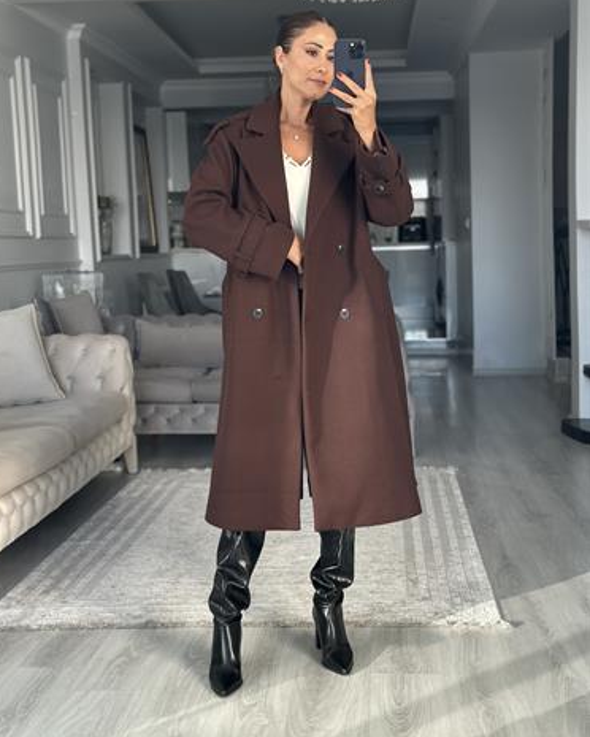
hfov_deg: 29.7
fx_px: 1113
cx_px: 290
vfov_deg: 36.6
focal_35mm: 51
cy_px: 342
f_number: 1.78
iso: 100
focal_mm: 6.86
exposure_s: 1/172
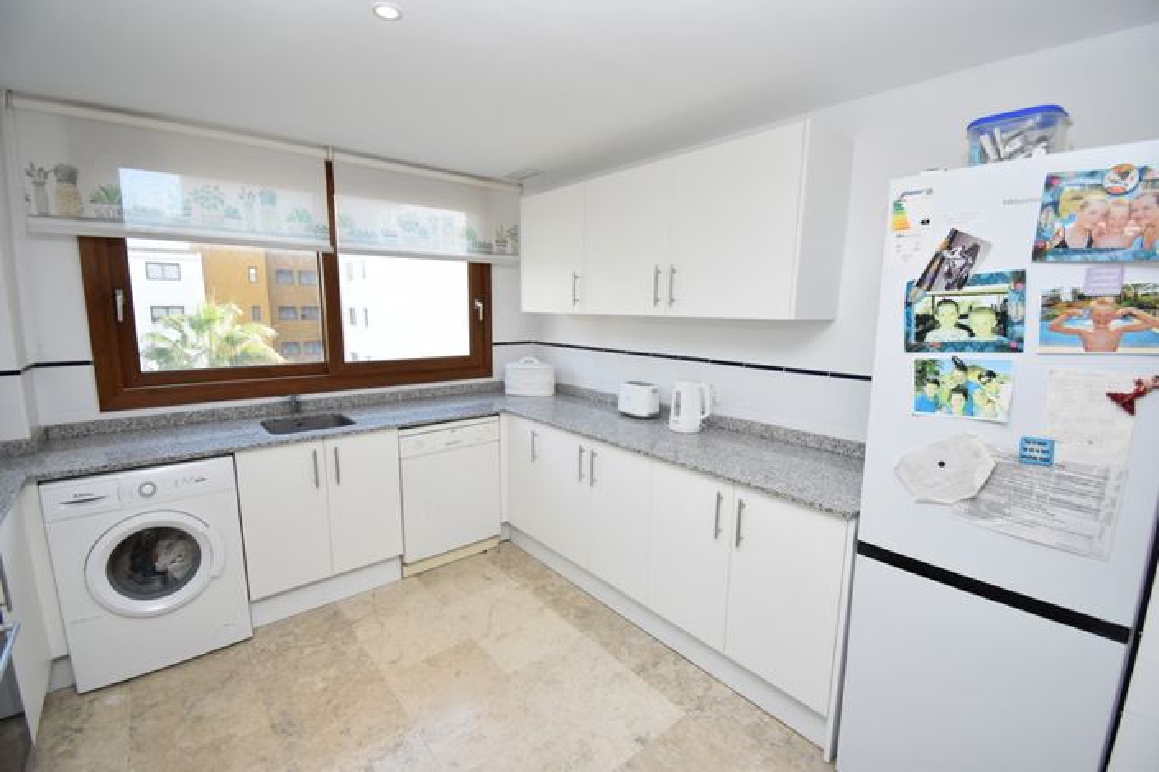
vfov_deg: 77.3
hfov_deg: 100.4
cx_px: 580
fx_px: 483
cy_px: 386
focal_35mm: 15
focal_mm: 10
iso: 560
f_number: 4.5
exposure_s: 1/250
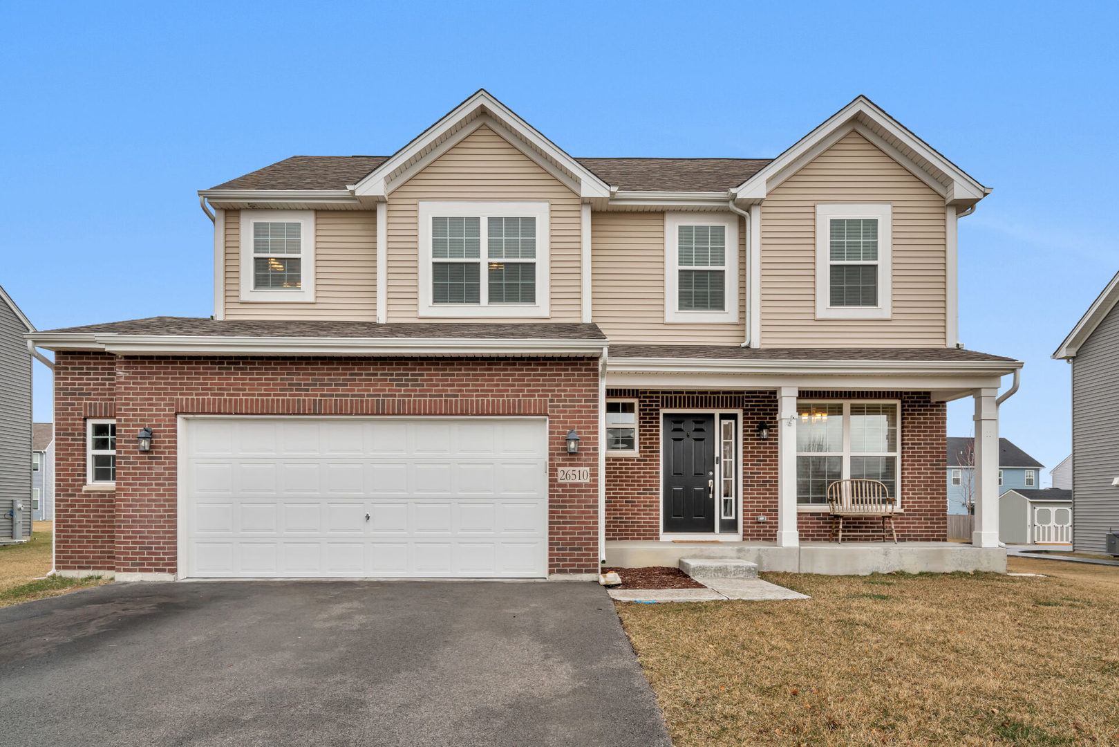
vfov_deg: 55.1
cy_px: 374
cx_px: 560
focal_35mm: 23
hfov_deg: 76.1
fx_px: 715
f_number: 11
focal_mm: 23
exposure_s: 1/60
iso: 320
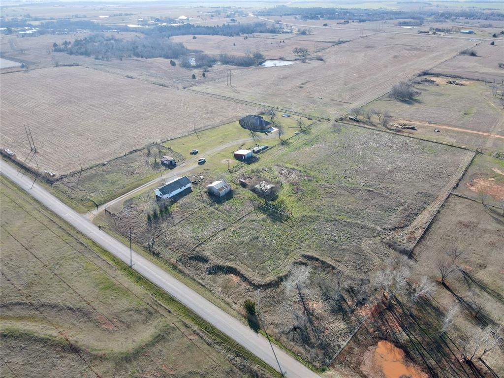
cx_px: 252
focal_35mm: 24
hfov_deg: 71.6
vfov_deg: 56.8
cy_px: 189
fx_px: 349
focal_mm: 4.5
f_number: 2.8
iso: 100
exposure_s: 1/320
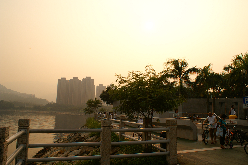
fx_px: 186
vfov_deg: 47.8
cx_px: 124
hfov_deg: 67.4
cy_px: 82
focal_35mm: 27
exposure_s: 1/250
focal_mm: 18
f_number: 10
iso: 100
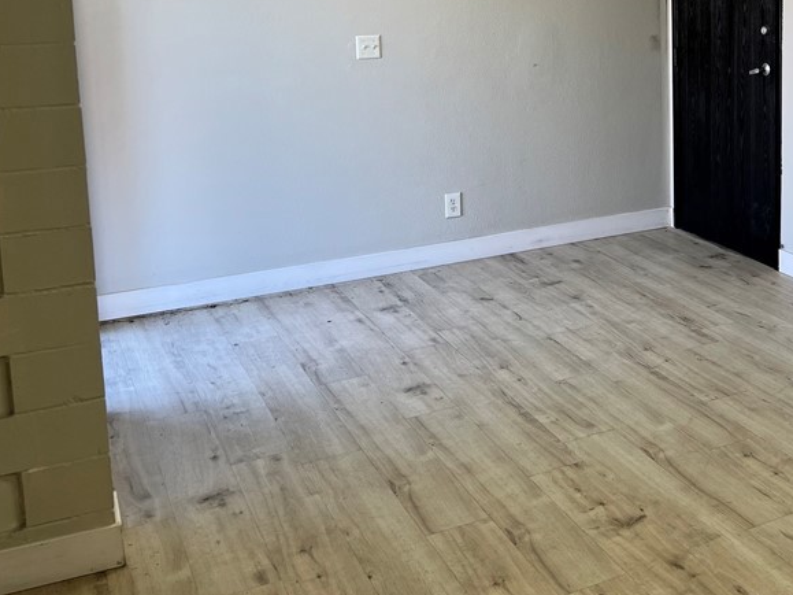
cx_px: 666
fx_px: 1054
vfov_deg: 30.6
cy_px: 100
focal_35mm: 46
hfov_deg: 39.2
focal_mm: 5.7
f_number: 1.5
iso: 64
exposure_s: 1/120
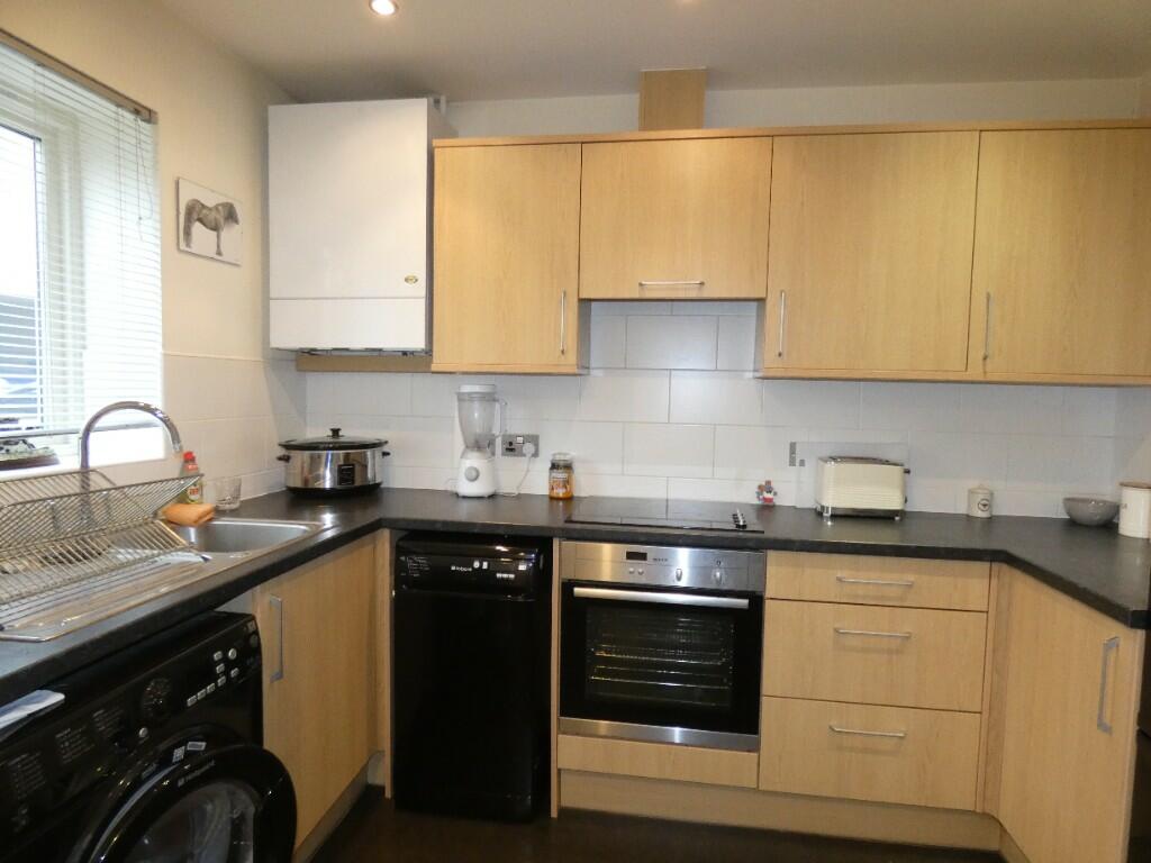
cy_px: 432
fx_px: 665
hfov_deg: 81.7
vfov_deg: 66.0
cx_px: 576
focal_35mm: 20
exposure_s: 1/60
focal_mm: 3.6
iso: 400
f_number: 2.8
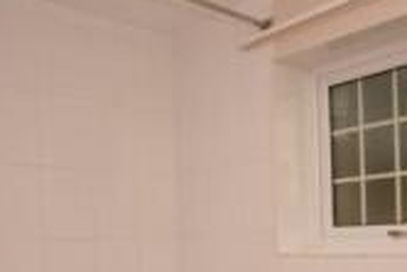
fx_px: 487
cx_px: 245
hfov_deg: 45.1
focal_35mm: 43
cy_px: 241
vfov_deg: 30.0
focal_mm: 10
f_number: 4
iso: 100
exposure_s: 1/60
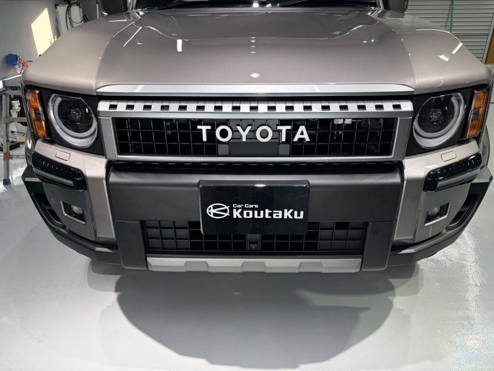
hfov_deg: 67.3
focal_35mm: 26
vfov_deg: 53.1
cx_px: 247
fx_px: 371
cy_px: 186
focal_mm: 5.96
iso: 80
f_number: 1.6
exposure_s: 1/169
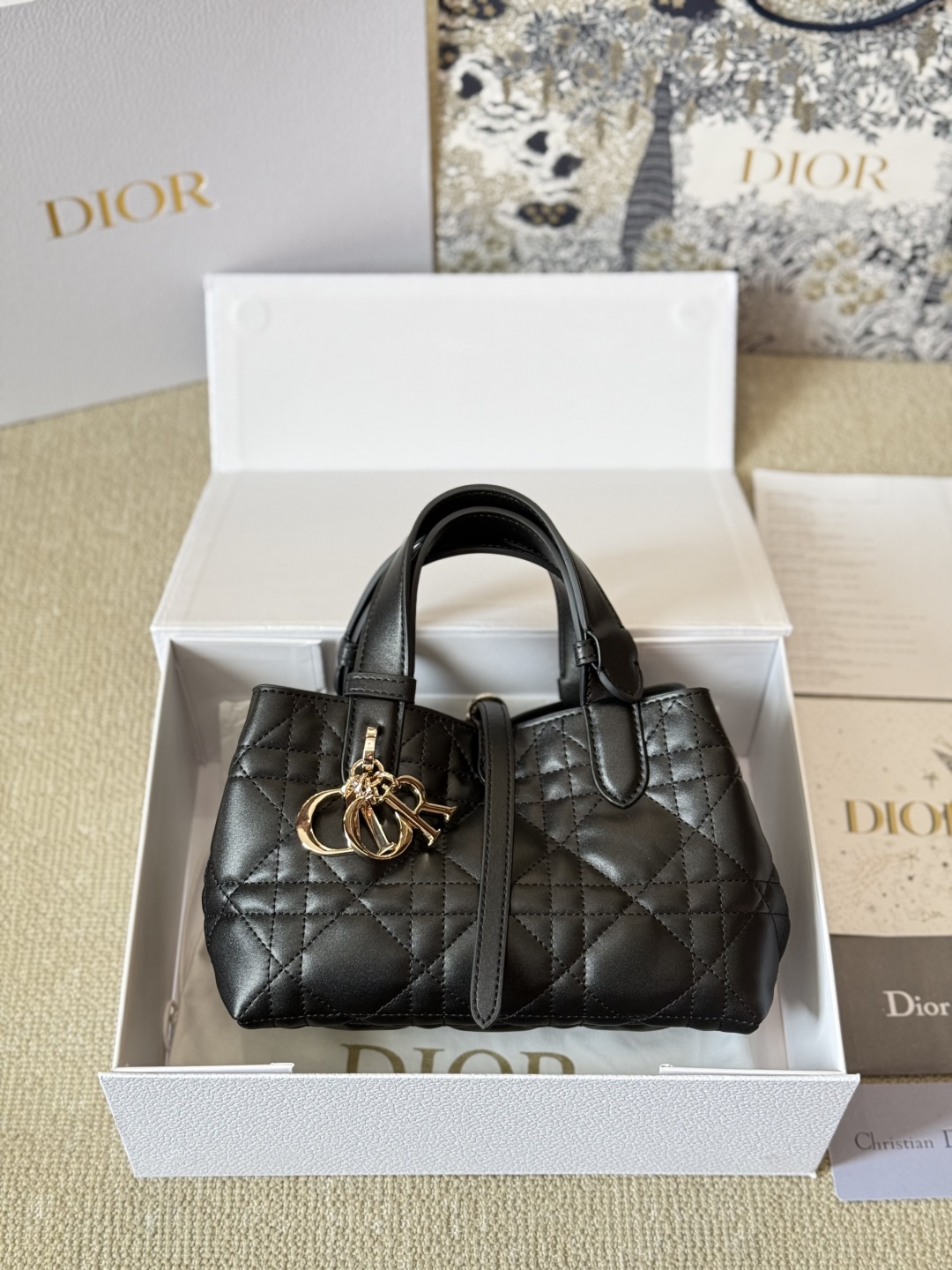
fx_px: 1760
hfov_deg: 30.3
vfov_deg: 39.7
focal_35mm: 48
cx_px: 476
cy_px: 635
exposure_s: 1/60
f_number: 1.78
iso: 160
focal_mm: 6.76
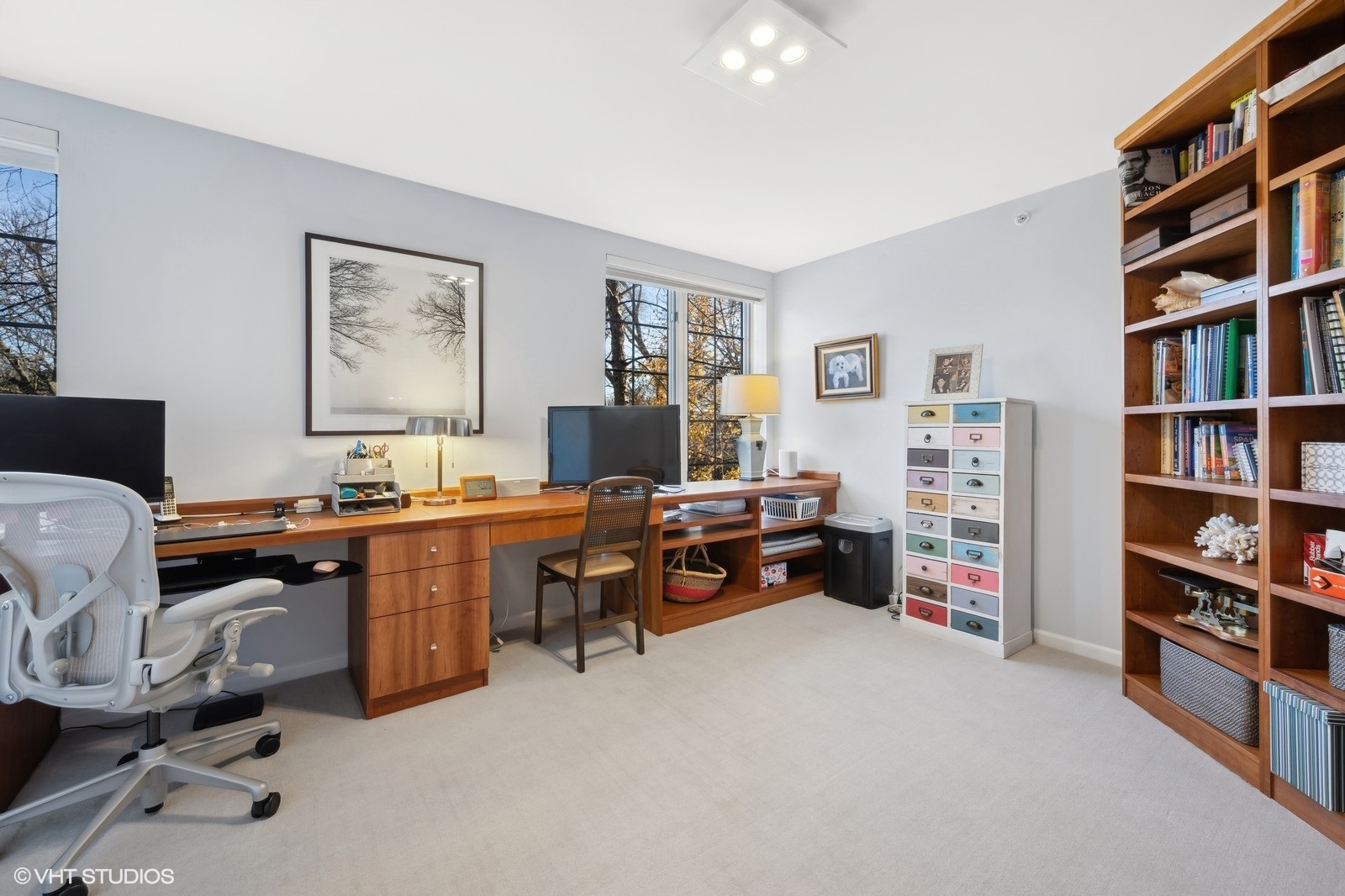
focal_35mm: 14
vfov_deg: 81.2
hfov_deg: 104.3
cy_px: 448
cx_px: 672
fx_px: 523
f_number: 9.5
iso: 200
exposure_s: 1/15
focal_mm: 14
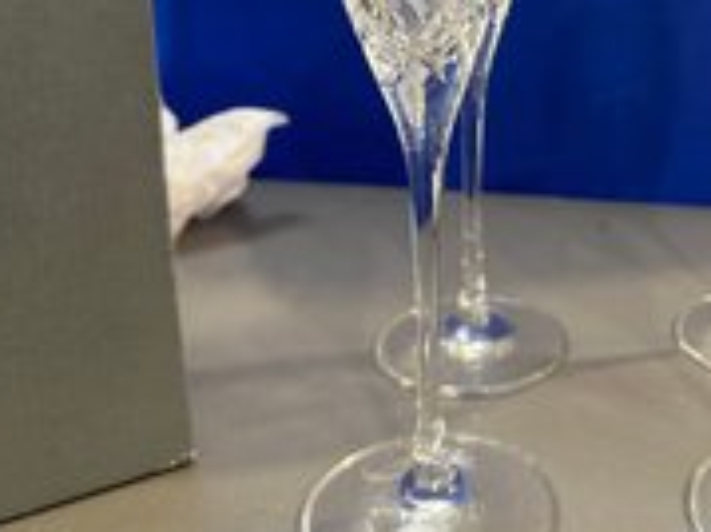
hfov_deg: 39.7
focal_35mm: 46
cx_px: 566
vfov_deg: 30.2
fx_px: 944
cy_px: 62
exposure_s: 1/60
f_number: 1.78
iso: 500
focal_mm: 6.86
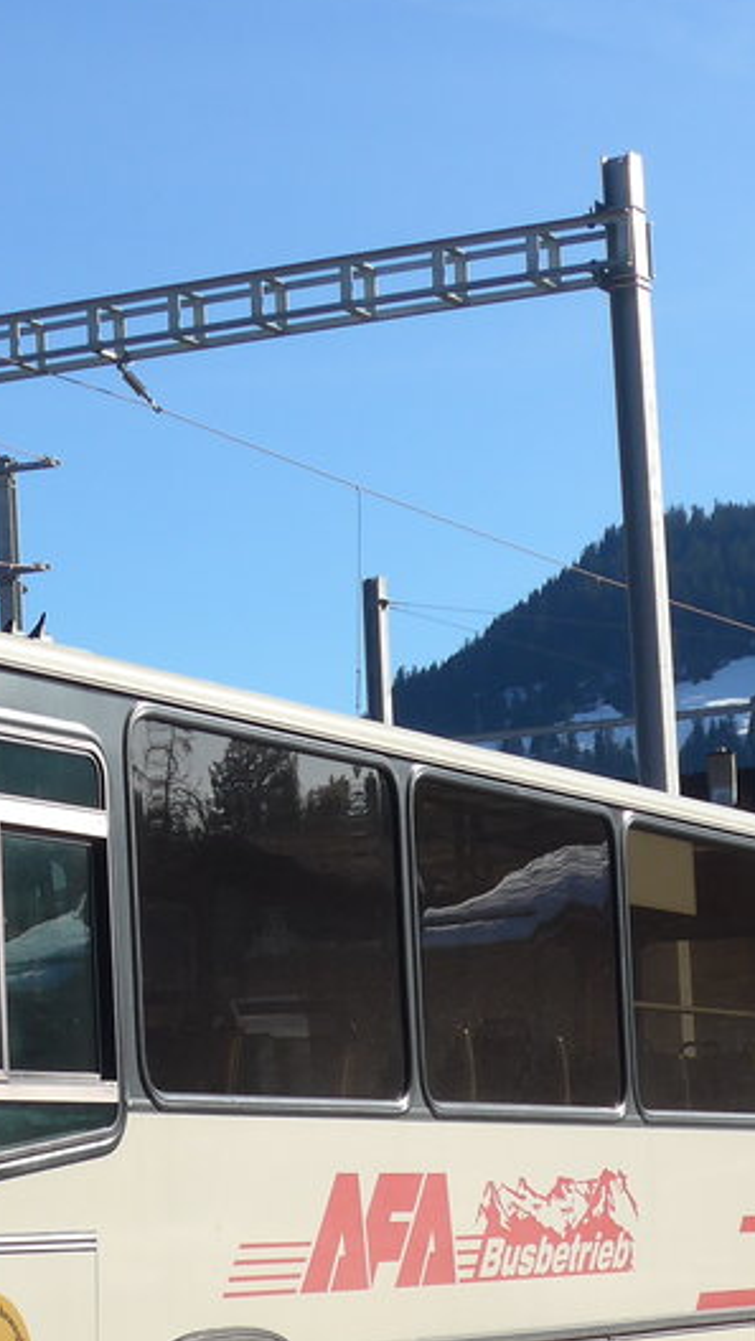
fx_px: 3879
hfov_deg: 11.1
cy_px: 942
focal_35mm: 109
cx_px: 147
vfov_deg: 19.5
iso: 80
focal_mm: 9
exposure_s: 1/2000
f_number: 2.8
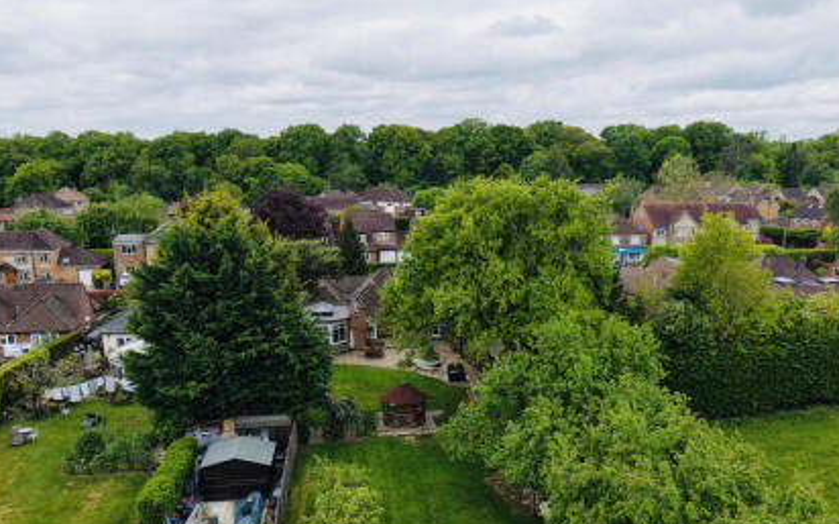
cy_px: 376
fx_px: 823
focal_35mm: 36
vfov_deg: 34.7
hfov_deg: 54.0
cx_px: 443
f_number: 1.8
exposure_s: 1/3000
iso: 230
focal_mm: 8.67
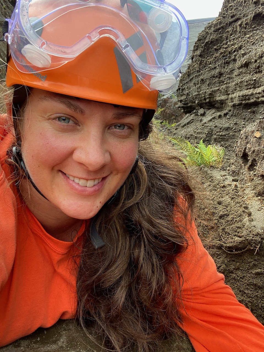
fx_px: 305
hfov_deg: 46.8
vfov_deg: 60.0
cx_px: 132
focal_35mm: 30
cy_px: 176
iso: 25
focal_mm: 2.71
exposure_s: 1/127
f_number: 2.2
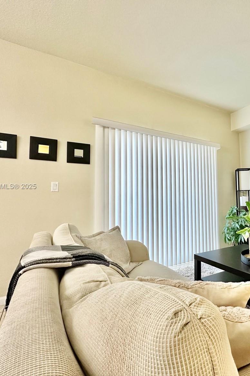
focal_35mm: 20
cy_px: 187
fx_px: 208
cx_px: 191
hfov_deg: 58.3
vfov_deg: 84.0
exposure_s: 1/60
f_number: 2.2
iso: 250
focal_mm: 2.22
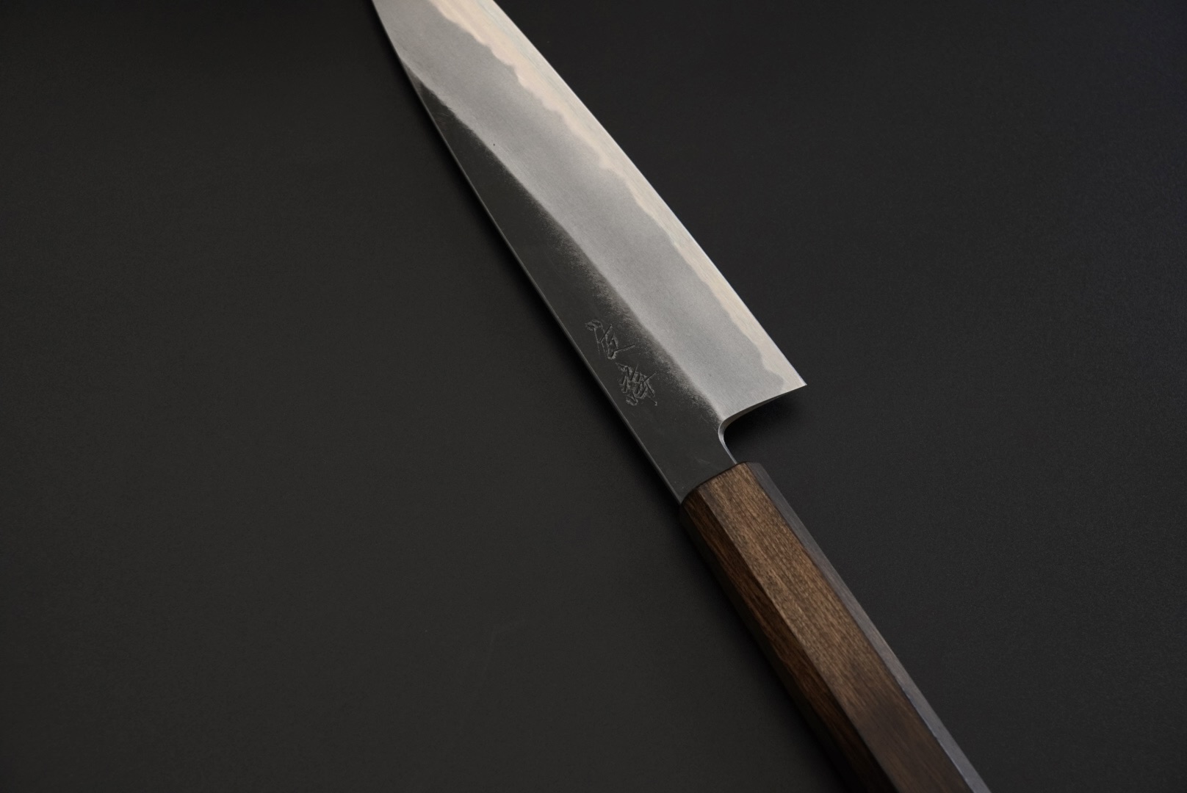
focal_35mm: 75
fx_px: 2475
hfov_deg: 27.0
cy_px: 396
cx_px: 594
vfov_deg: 18.2
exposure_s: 1/160
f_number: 7.1
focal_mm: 50
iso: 640
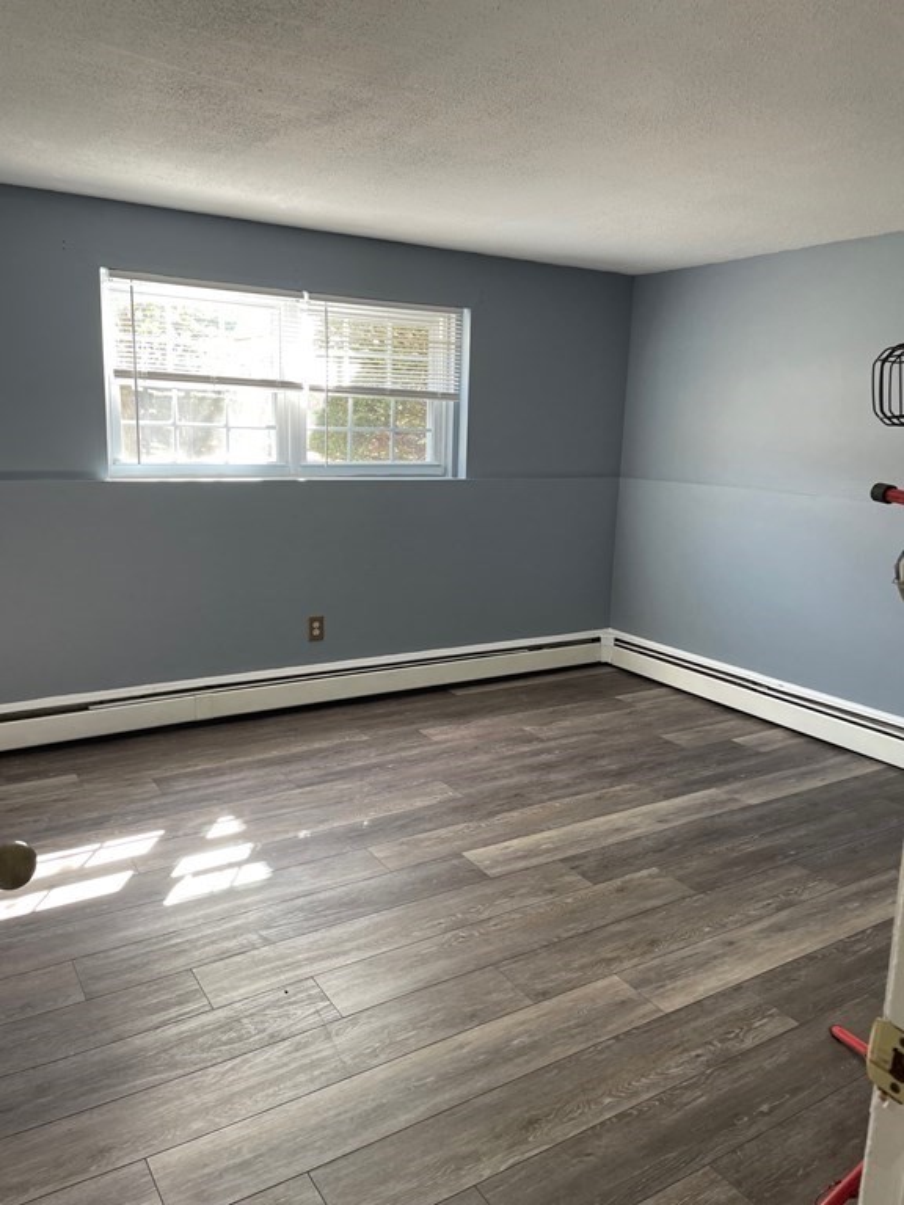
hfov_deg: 53.1
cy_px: 602
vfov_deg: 67.3
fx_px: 905
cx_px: 452
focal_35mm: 26
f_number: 1.6
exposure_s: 1/60
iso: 64
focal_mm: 4.2
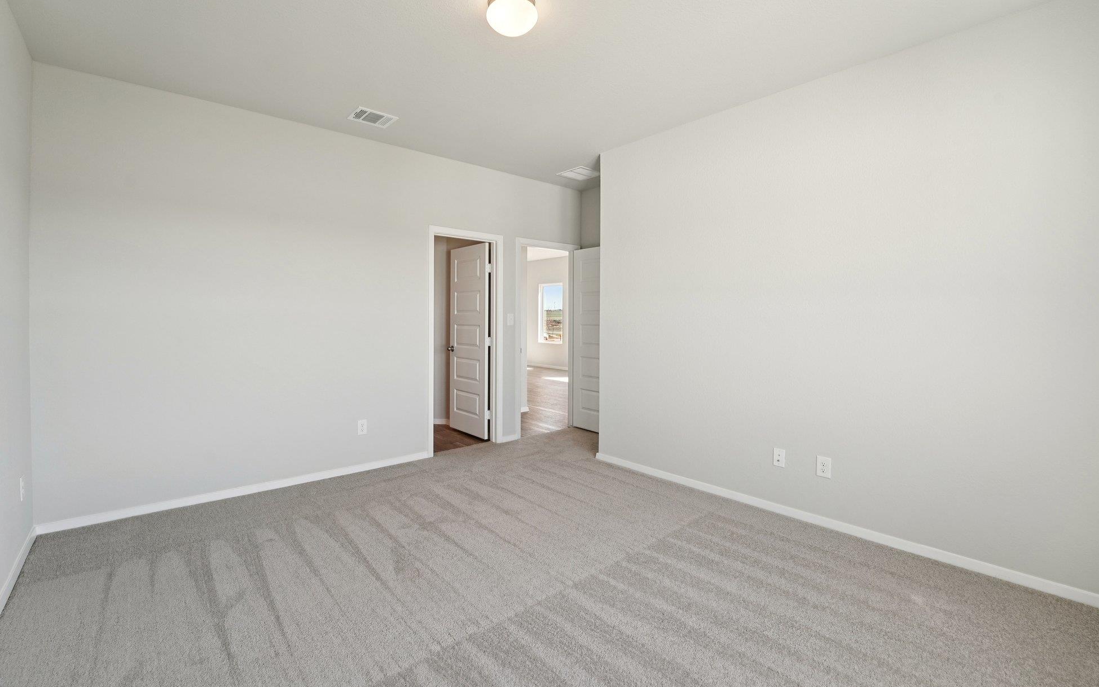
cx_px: 523
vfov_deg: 74.7
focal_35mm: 15
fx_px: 449
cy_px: 322
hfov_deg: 101.4
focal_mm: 14
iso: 400
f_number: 8
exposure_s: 1/80
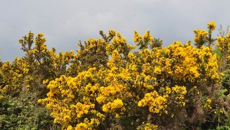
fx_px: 335
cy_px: 82
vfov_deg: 21.8
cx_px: 140
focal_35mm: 55
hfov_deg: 37.7
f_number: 10
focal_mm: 26
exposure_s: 1/200
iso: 200
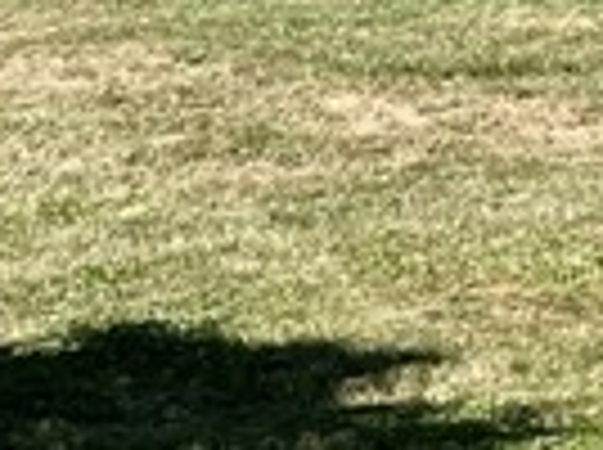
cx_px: 1593
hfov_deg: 8.8
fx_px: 3460
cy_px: -248
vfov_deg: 7.3
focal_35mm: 199
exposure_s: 1/3135
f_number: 1.6
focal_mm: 5.1
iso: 50
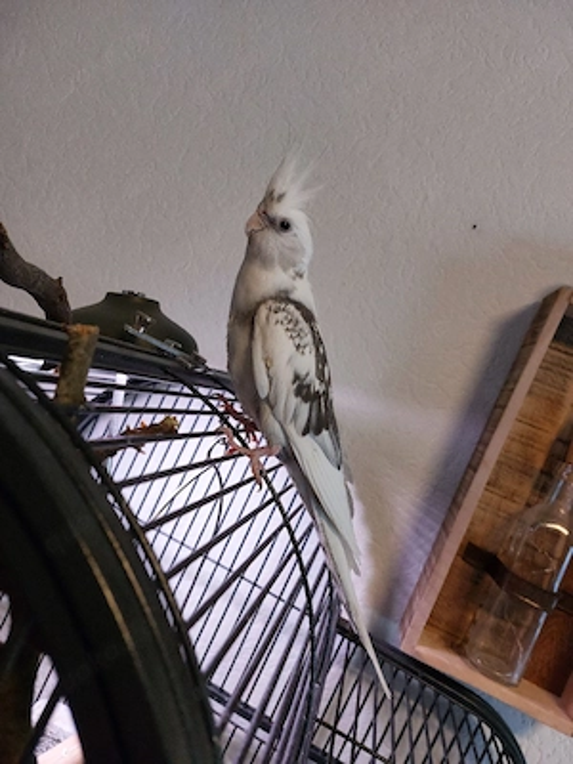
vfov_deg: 71.6
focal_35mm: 24
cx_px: 286
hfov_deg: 56.8
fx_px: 530
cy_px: 382
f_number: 1.8
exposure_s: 1/50
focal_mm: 5.23
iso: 160
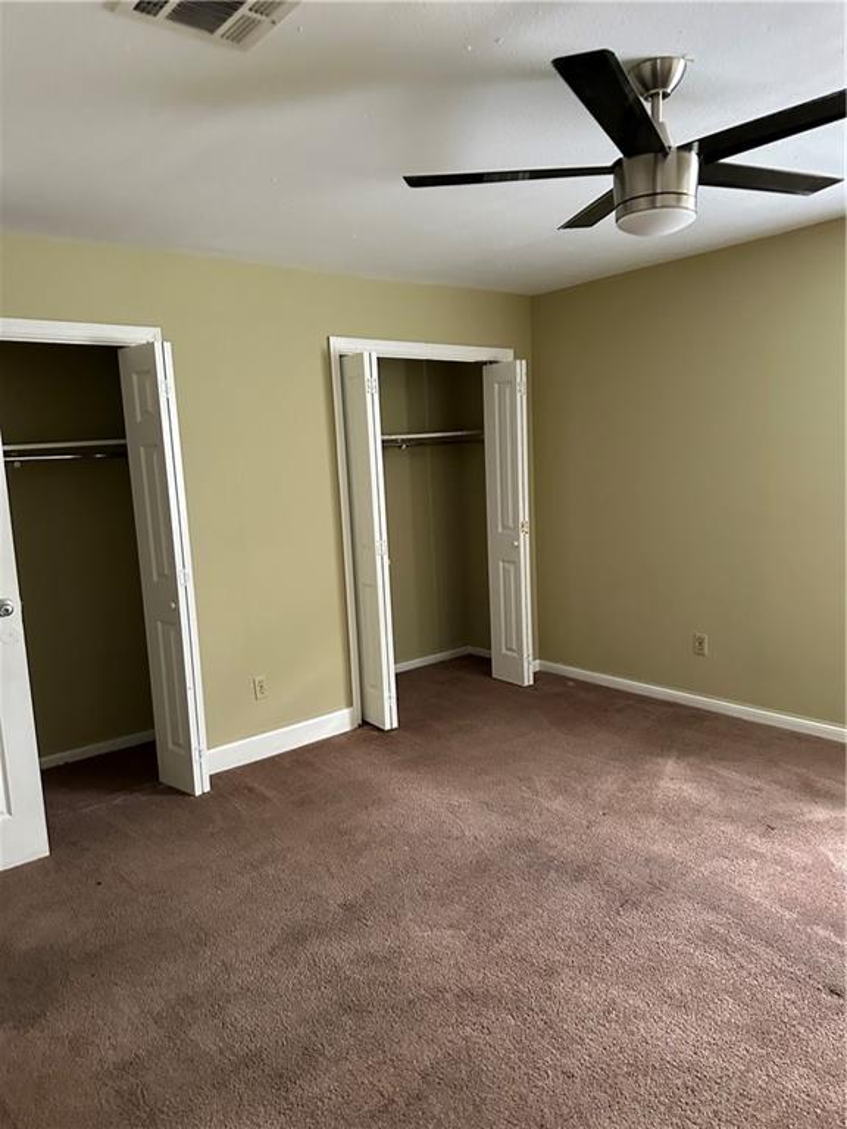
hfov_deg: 56.8
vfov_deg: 71.6
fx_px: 783
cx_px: 424
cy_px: 564
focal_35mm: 24
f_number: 1.78
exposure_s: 1/60
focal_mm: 6.86
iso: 800
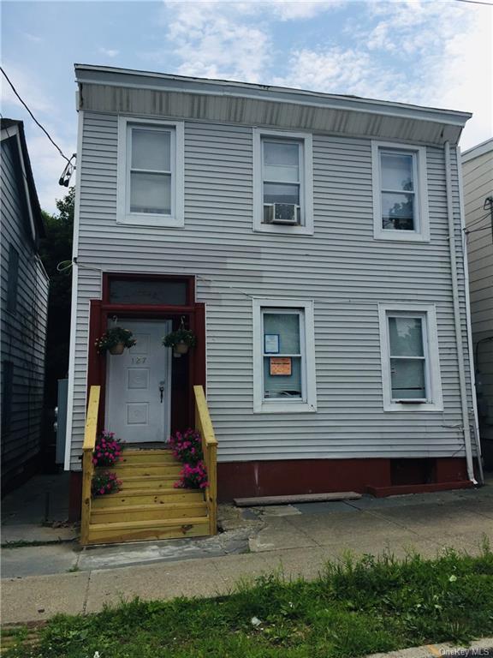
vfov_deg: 61.7
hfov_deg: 48.2
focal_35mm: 29
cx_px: 246
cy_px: 329
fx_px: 551
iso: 32
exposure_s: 1/3300
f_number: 2.2
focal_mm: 4.15
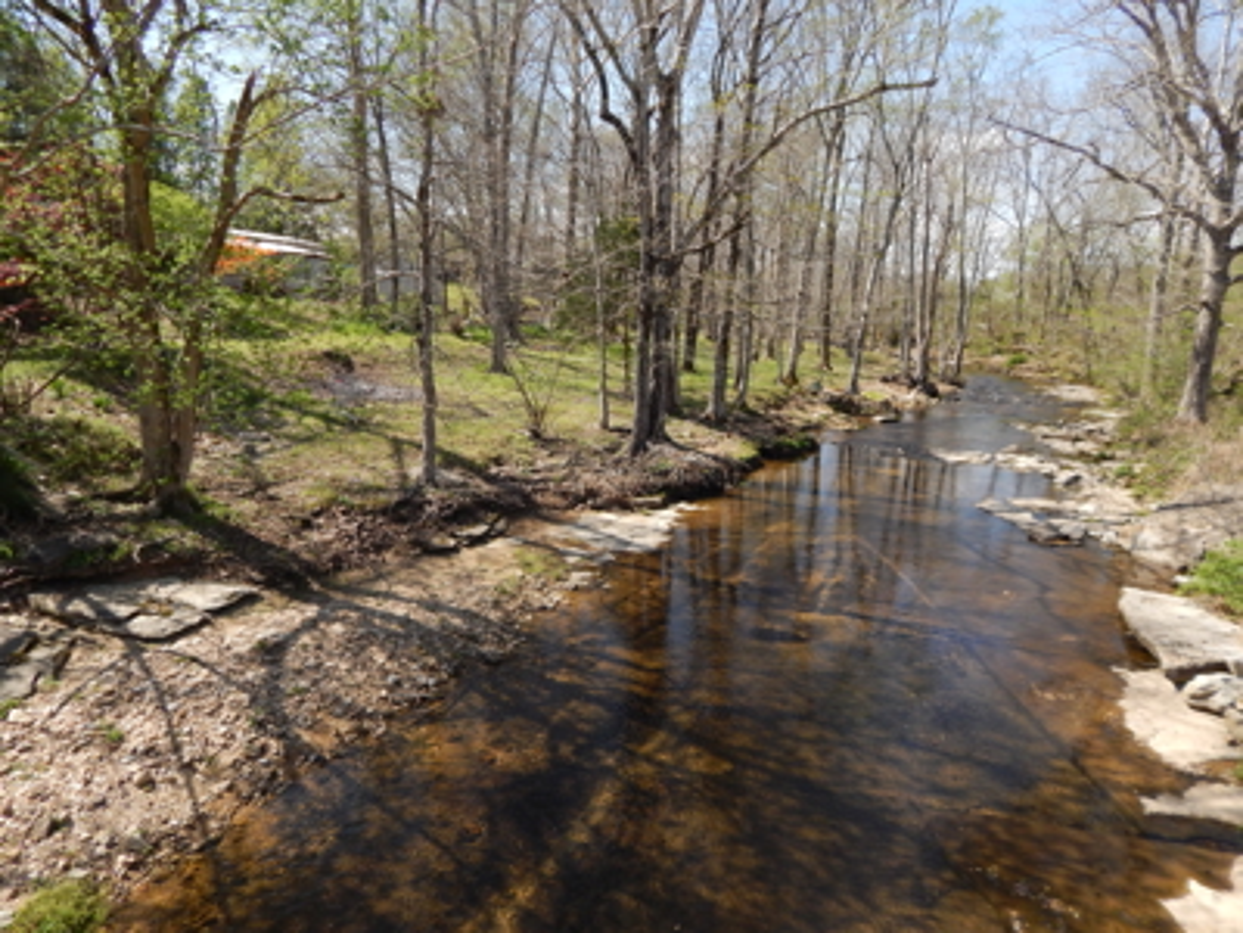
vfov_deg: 58.9
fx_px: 826
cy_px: 466
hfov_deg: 73.9
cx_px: 622
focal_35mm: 23
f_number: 3
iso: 200
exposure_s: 1/1250
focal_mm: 4
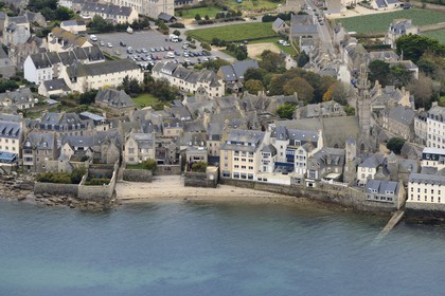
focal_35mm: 160
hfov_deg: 12.8
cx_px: 222
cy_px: 148
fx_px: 1978
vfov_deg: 8.6
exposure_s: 1/1000
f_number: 7.1
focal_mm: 160
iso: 800
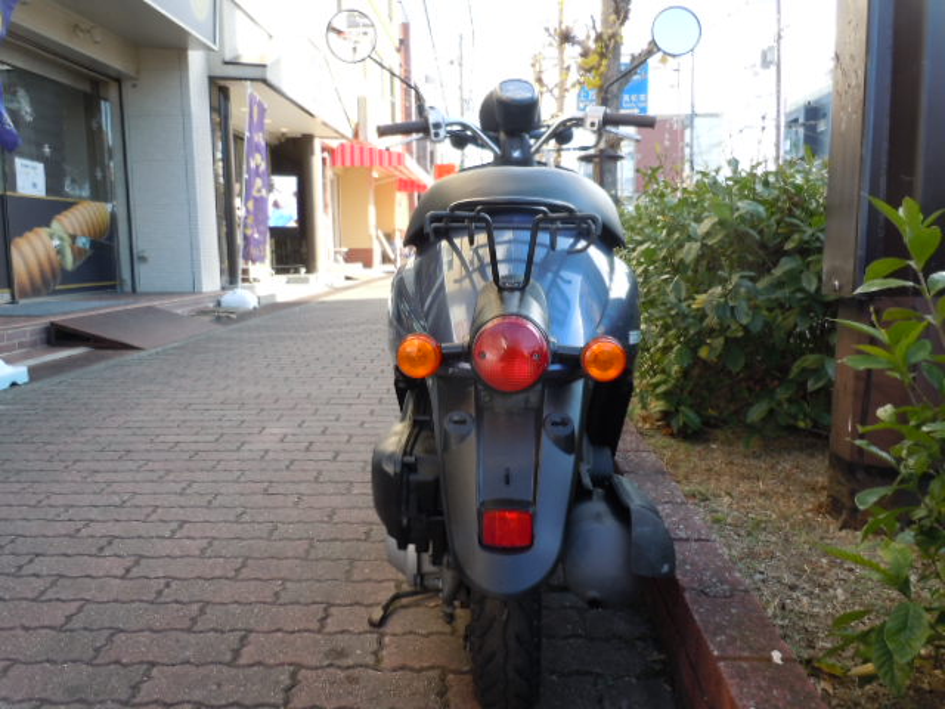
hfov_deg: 63.4
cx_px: 472
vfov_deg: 49.7
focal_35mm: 28
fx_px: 764
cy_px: 354
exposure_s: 1/100
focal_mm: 5
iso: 100
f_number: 3.7
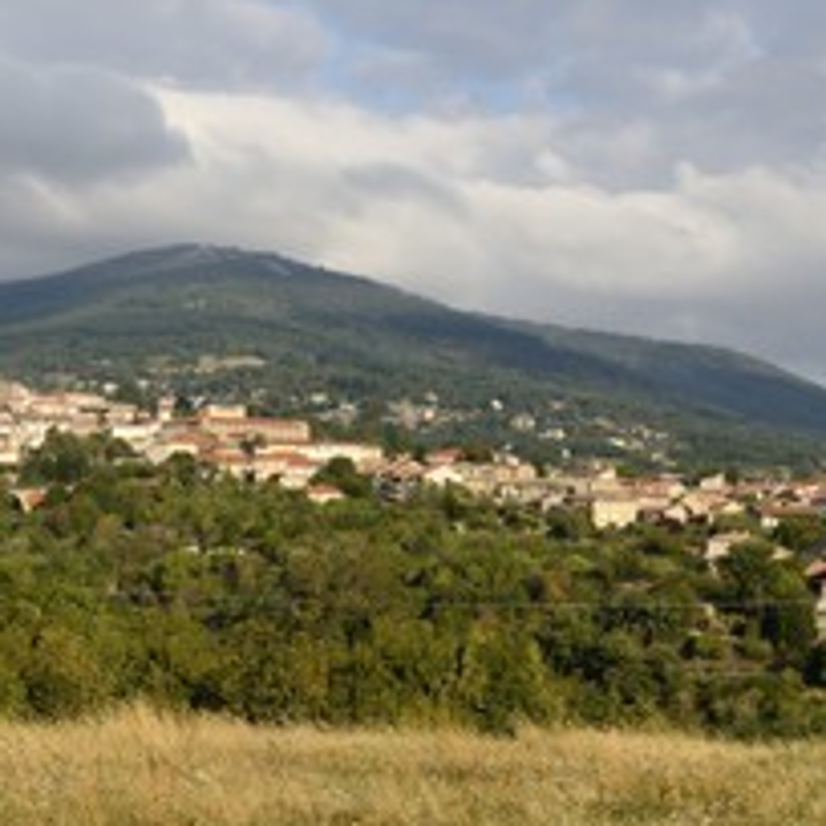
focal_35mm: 91
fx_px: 2457
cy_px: 514
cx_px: 429
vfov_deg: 19.1
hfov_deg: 19.1
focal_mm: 52
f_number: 13
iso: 200
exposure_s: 1/200
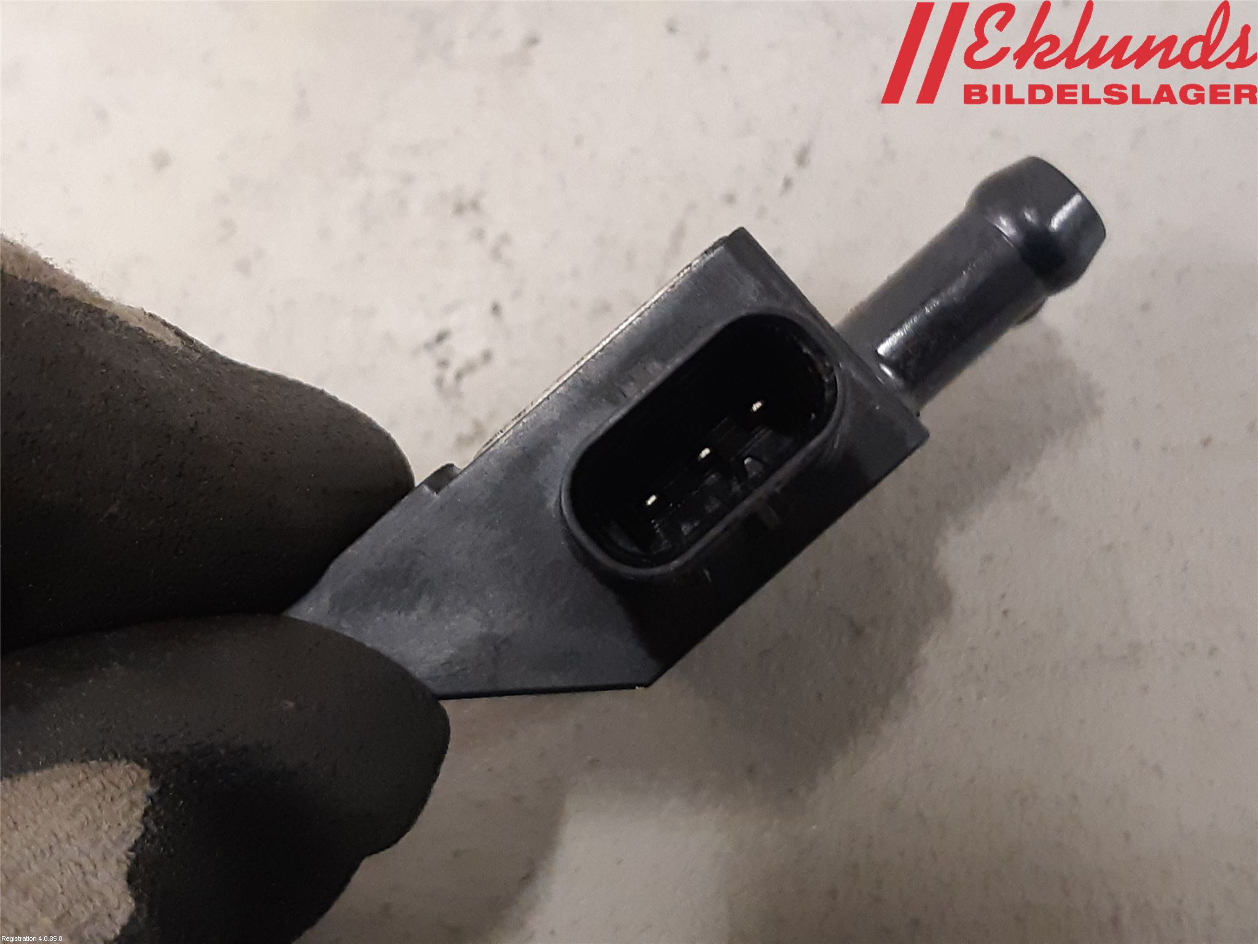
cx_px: 629
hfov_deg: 67.3
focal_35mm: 26
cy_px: 472
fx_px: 945
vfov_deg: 53.1
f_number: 1.7
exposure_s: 1/40
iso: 250
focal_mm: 3.93
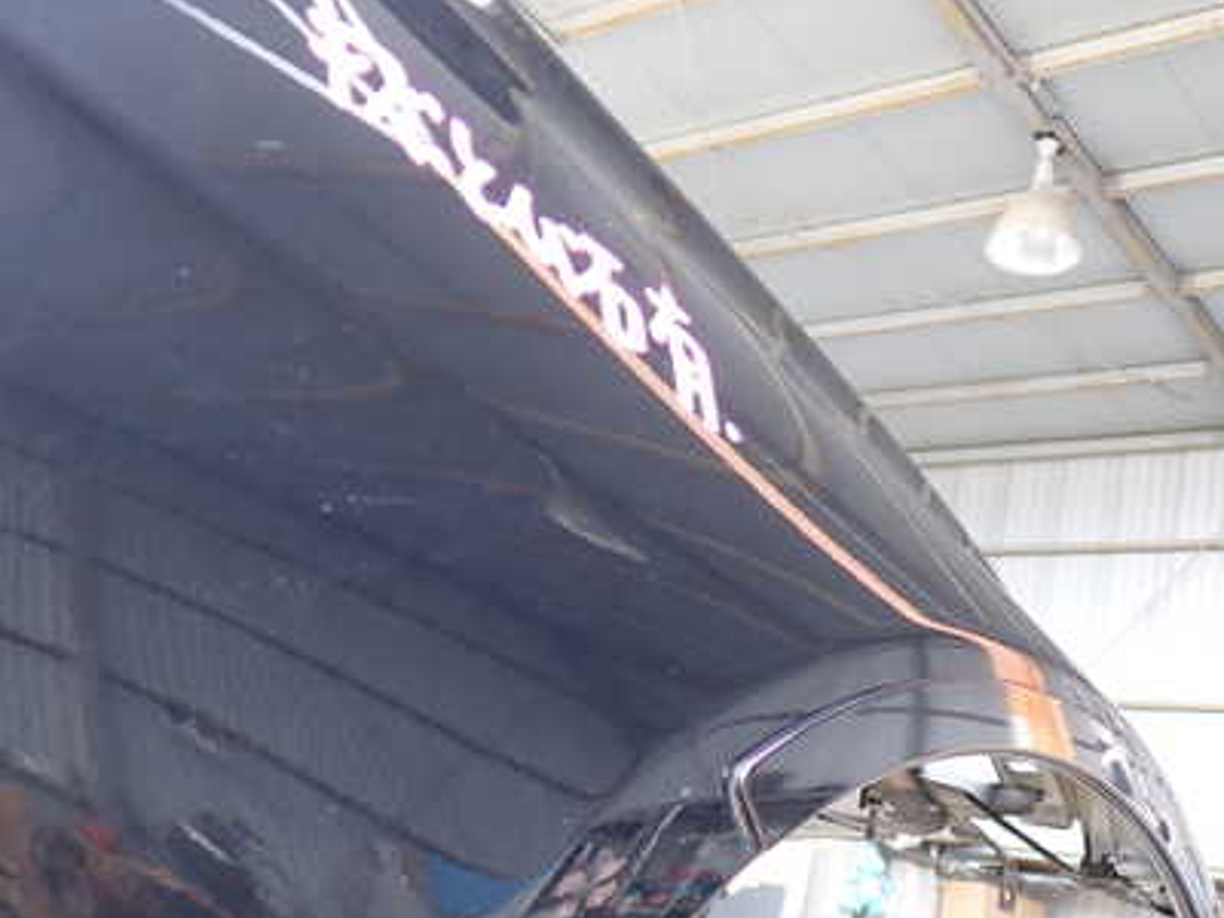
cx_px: 526
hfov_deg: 42.0
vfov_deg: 31.9
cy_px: 609
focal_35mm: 45
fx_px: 1591
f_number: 2.3
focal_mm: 5.4
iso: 200
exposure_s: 1/60
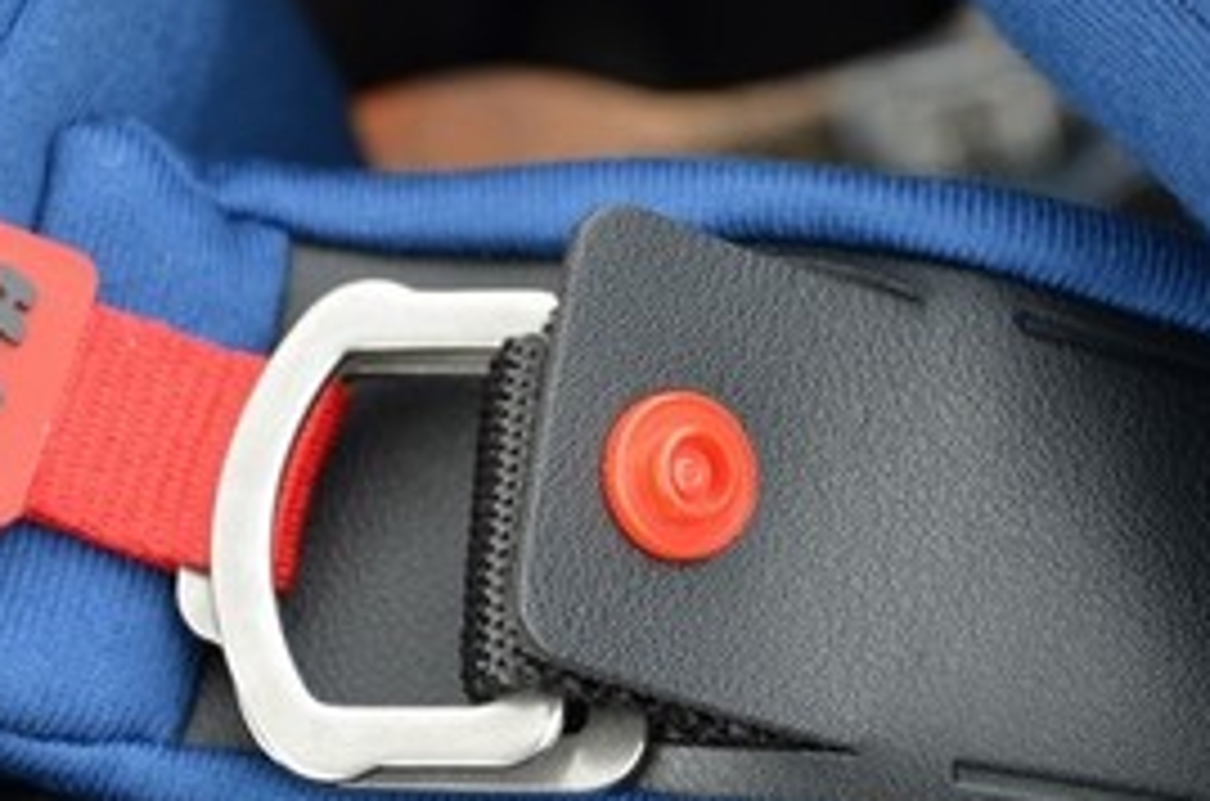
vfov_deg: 6.8
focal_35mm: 201
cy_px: 436
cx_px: 531
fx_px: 6740
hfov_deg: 10.3
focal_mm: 80
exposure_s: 1/50
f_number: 5.3
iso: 100
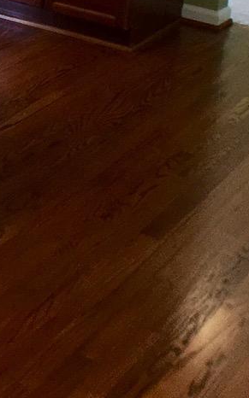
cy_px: -176
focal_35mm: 135
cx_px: -341
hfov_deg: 8.8
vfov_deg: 14.6
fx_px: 1467
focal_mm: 4.15
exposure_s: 1/60
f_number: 2.2
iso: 32
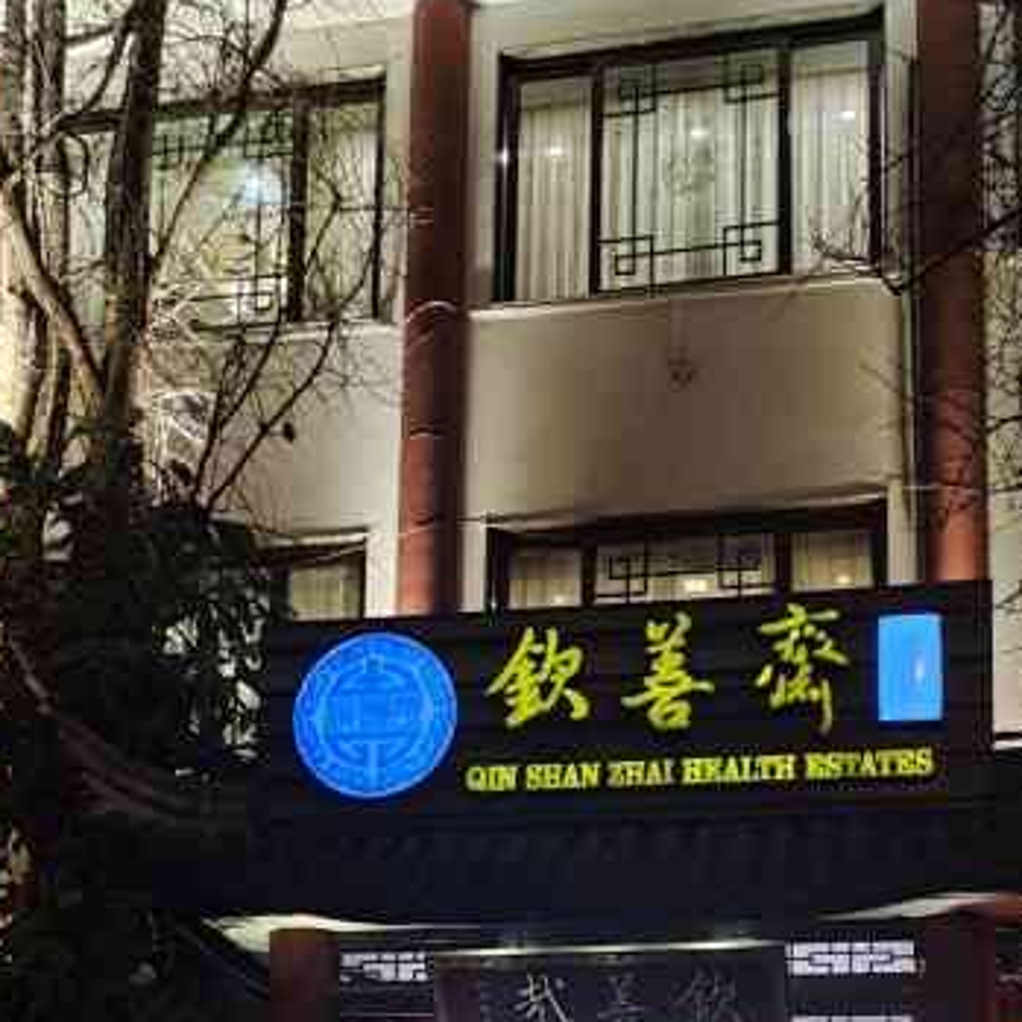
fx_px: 1737
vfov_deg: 31.0
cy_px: 962
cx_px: 521
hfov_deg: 32.8
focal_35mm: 52
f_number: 1.79
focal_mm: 4.71
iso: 50
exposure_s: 1/70.4
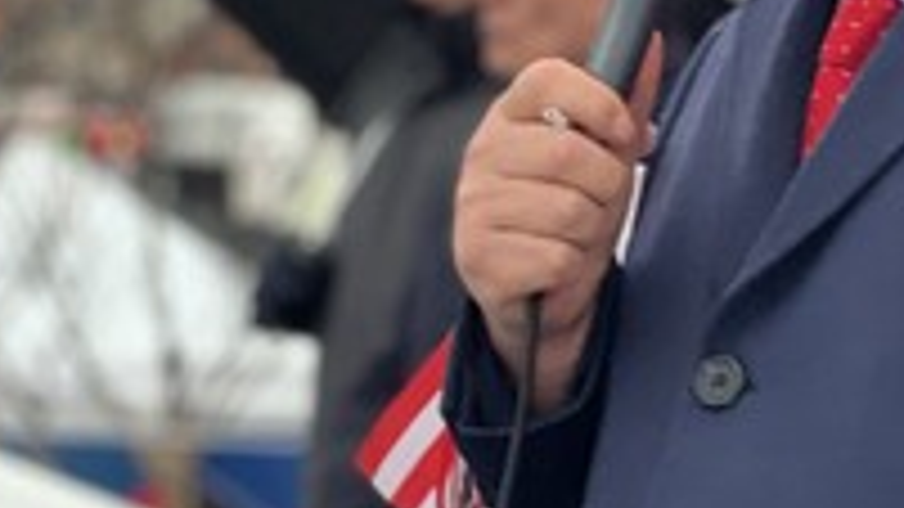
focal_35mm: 251
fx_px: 6016
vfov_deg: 4.8
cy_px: -36
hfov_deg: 8.6
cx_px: 778
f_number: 2.8
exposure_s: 1/80
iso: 160
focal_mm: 9
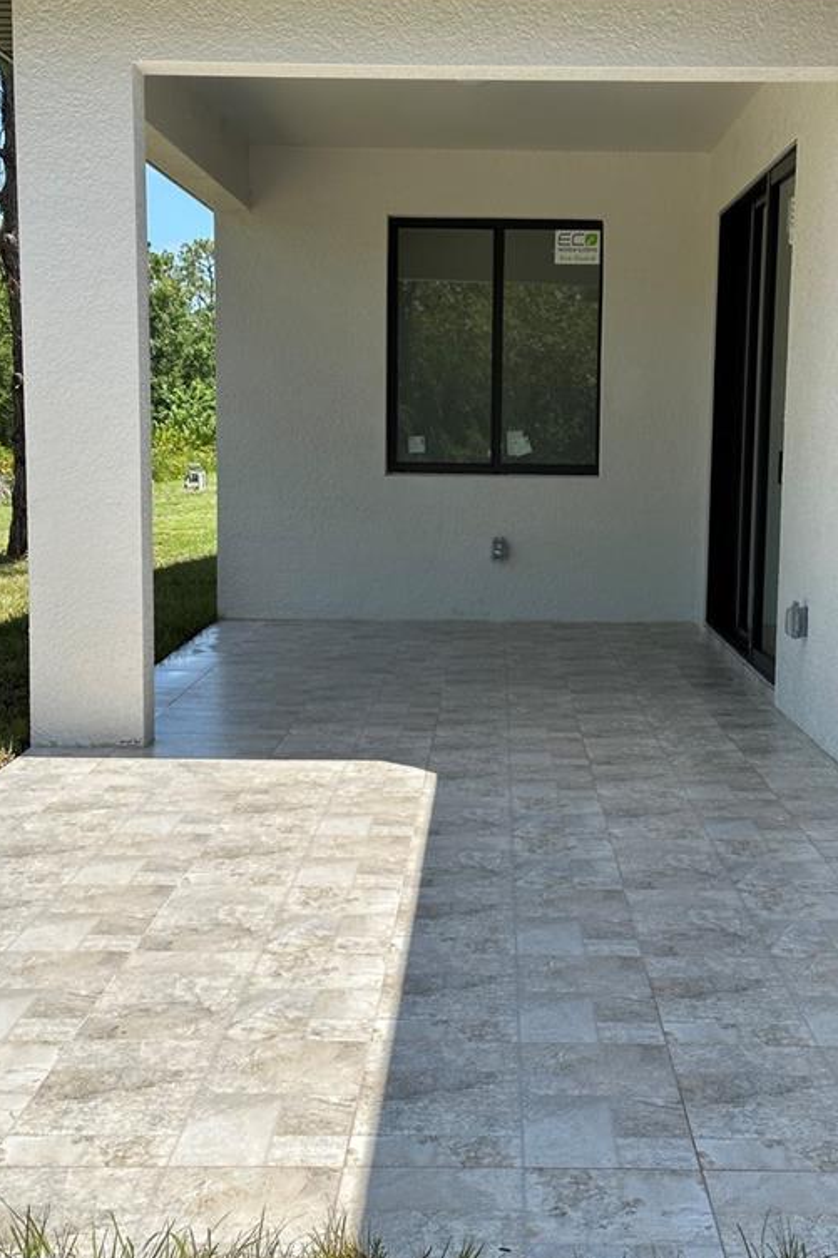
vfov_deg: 38.9
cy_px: 627
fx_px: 1781
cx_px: 463
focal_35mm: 51
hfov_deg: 26.5
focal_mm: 6.86
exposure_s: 1/2410
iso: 64
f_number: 1.78
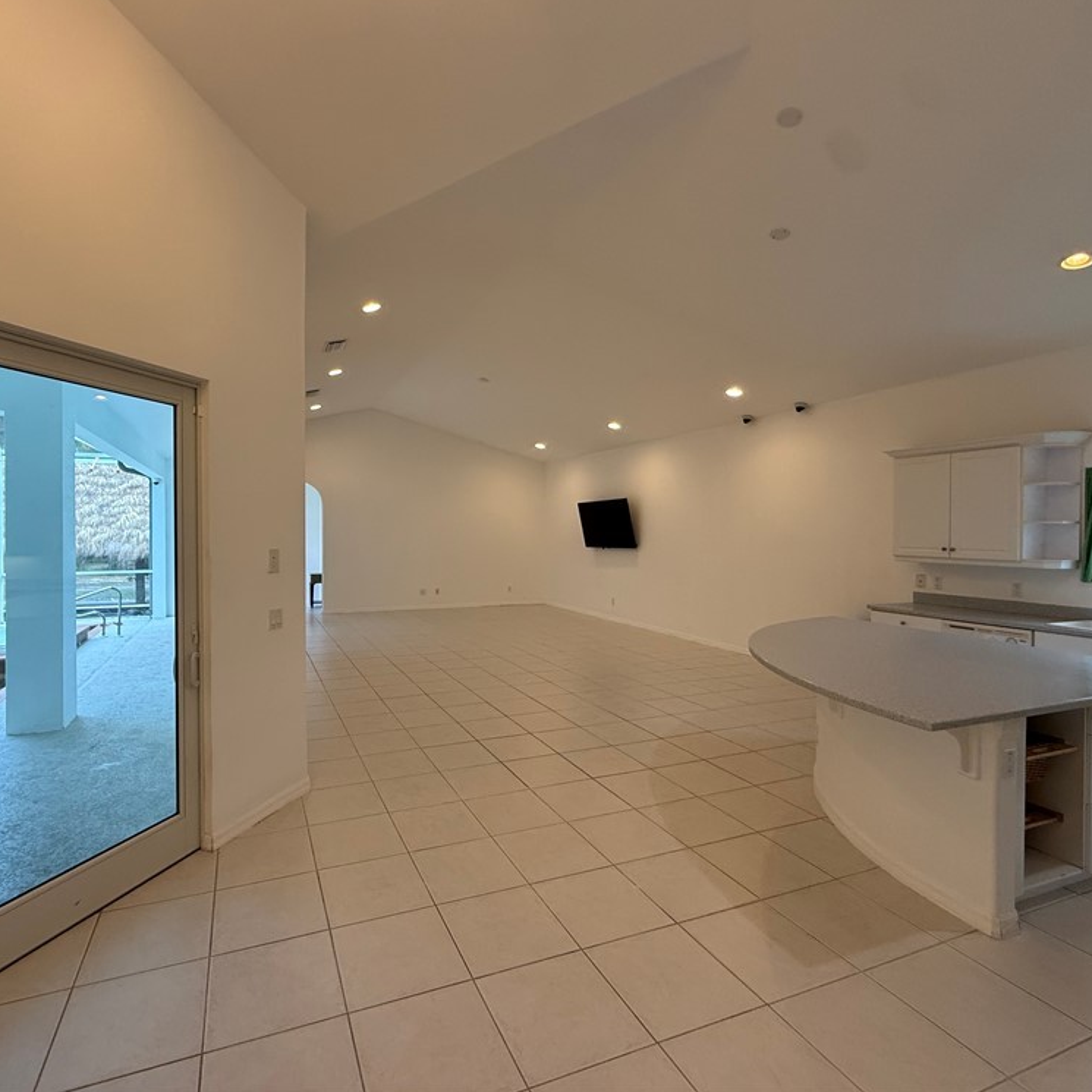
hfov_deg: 83.4
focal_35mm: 17
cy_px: 532
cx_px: 465
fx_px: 607
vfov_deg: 84.0
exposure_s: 1/120
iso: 200
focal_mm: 2.22
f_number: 2.2
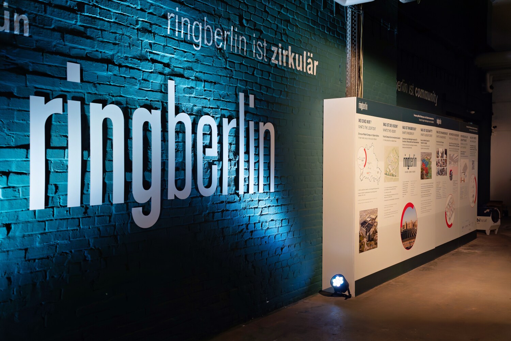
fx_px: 497
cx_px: 256
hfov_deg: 54.4
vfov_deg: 37.9
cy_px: 170
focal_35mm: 35
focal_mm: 35
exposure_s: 1/160
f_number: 3.5
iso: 6400
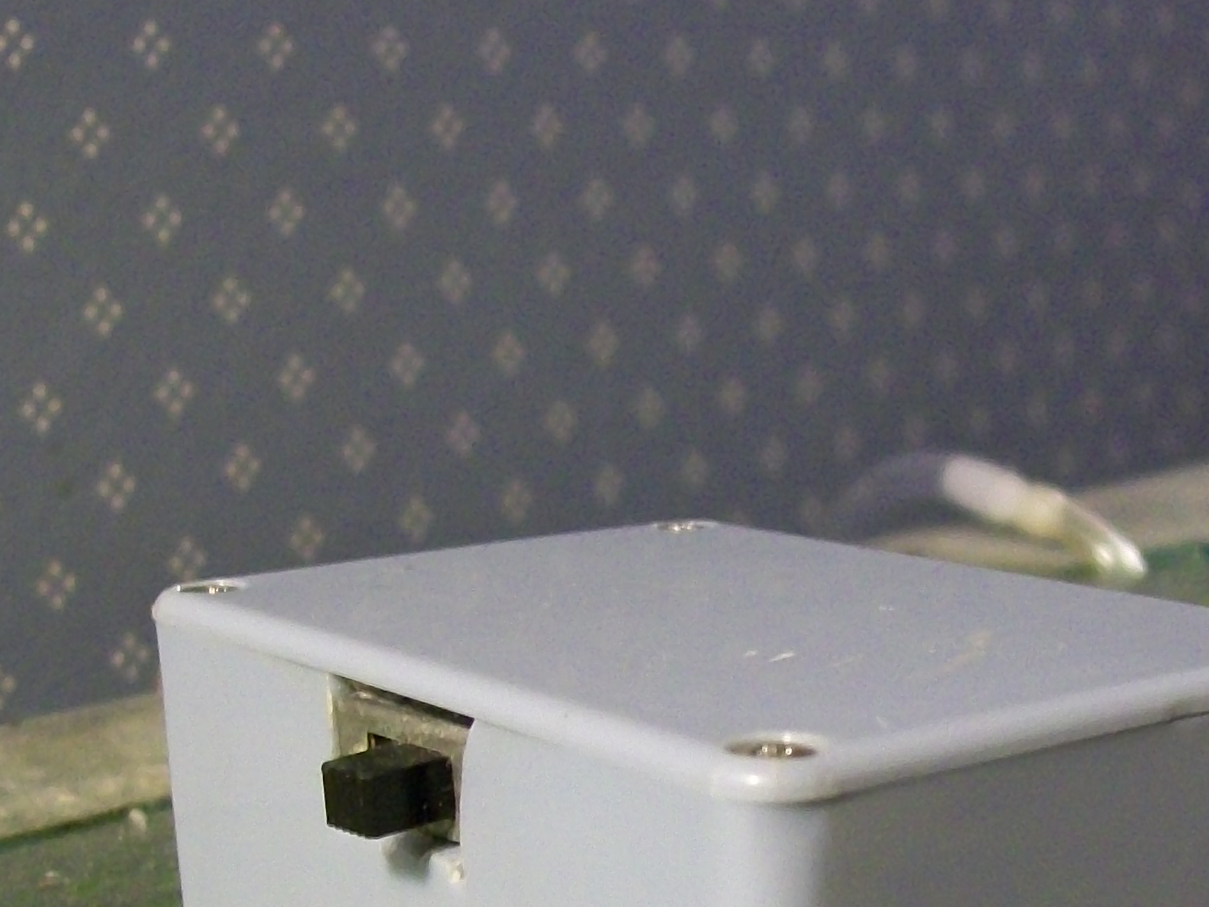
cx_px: 726
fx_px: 2515
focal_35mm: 72
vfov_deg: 20.0
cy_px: 823
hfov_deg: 27.0
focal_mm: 6
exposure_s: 1/8
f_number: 2.7
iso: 183
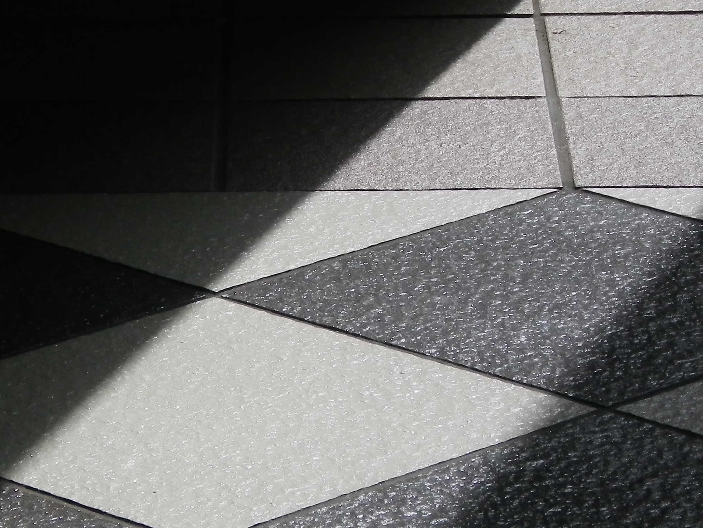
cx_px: 234
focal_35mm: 278
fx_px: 5646
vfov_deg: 5.3
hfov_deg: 7.1
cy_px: 412
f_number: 6.6
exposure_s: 1/400
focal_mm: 25
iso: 160
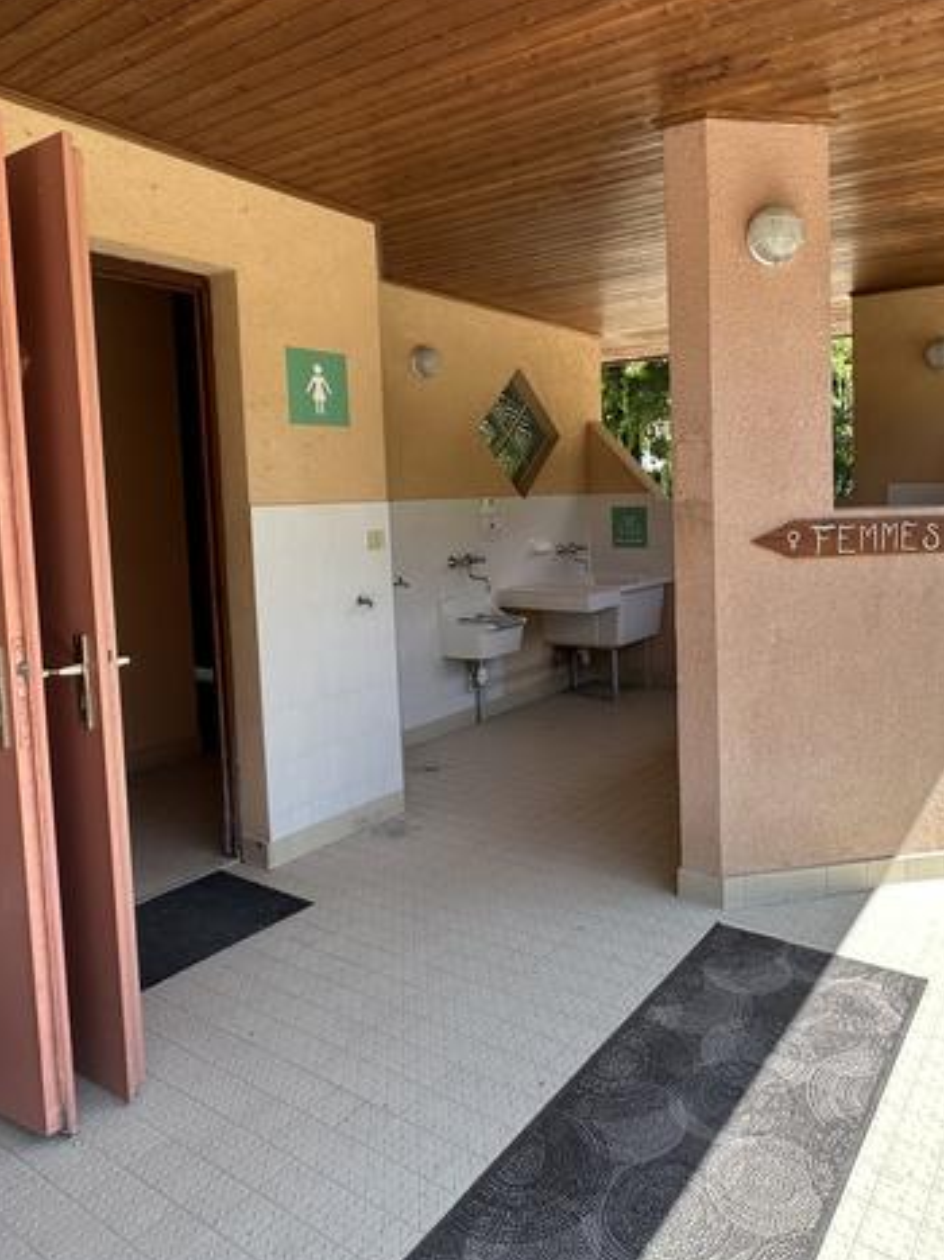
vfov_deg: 71.3
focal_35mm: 24
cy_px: 553
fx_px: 873
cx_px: 620
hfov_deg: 55.7
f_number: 2.2
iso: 40
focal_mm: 2.22
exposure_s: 1/567
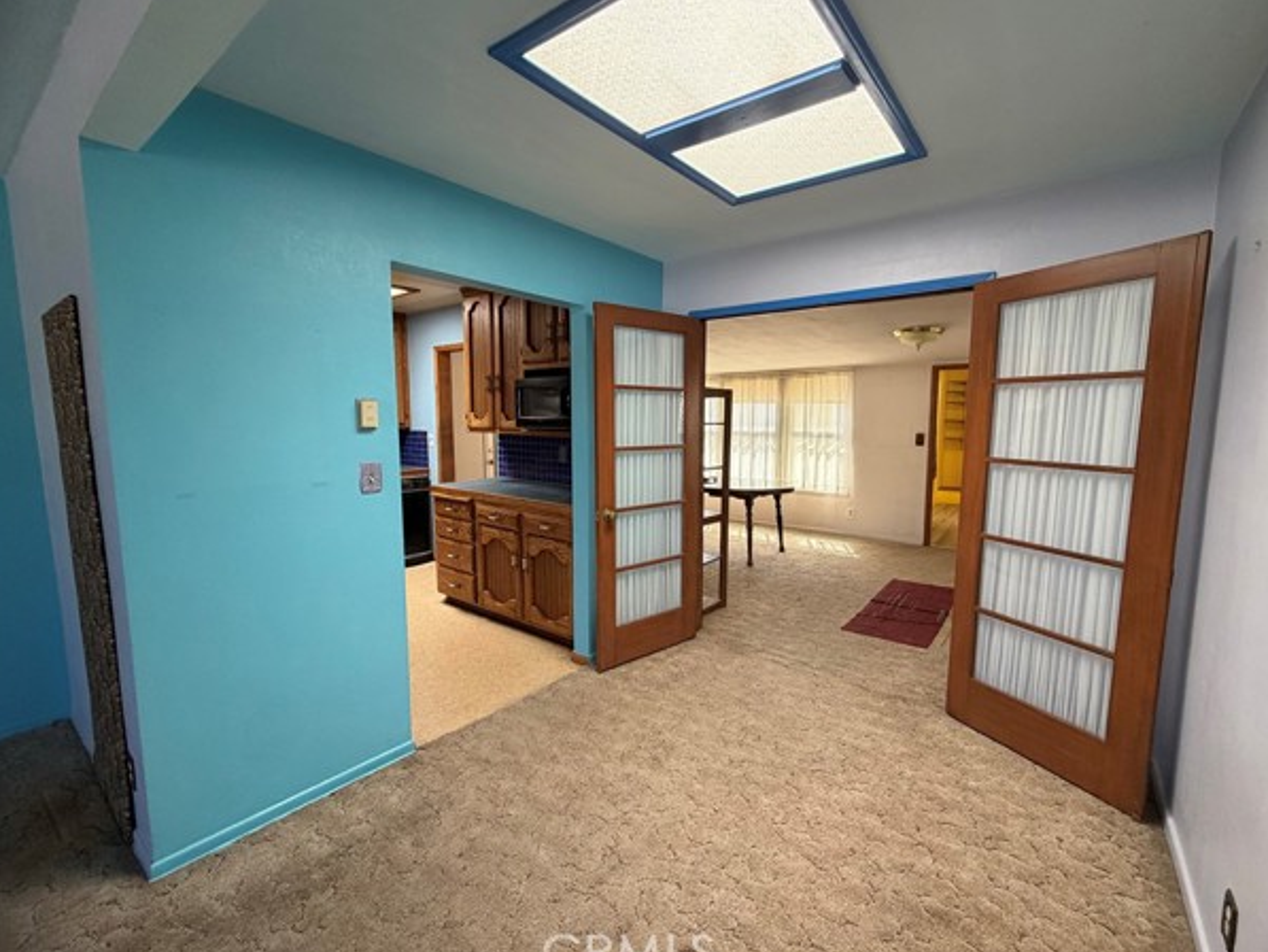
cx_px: 661
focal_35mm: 15
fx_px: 550
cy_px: 474
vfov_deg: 81.8
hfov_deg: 98.1
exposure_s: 1/121
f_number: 2.2
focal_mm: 2.22
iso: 200
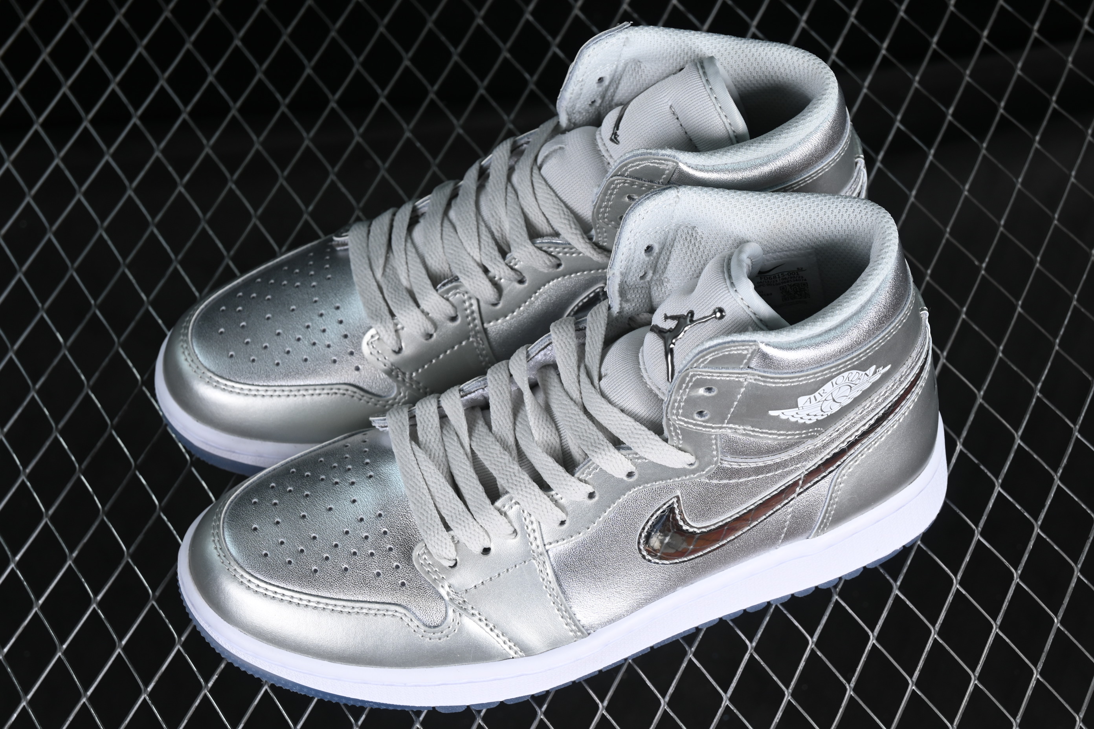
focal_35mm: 75
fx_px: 2279
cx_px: 547
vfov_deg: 18.2
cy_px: 364
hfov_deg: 27.0
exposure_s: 1/60
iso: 160
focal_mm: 50
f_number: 7.1
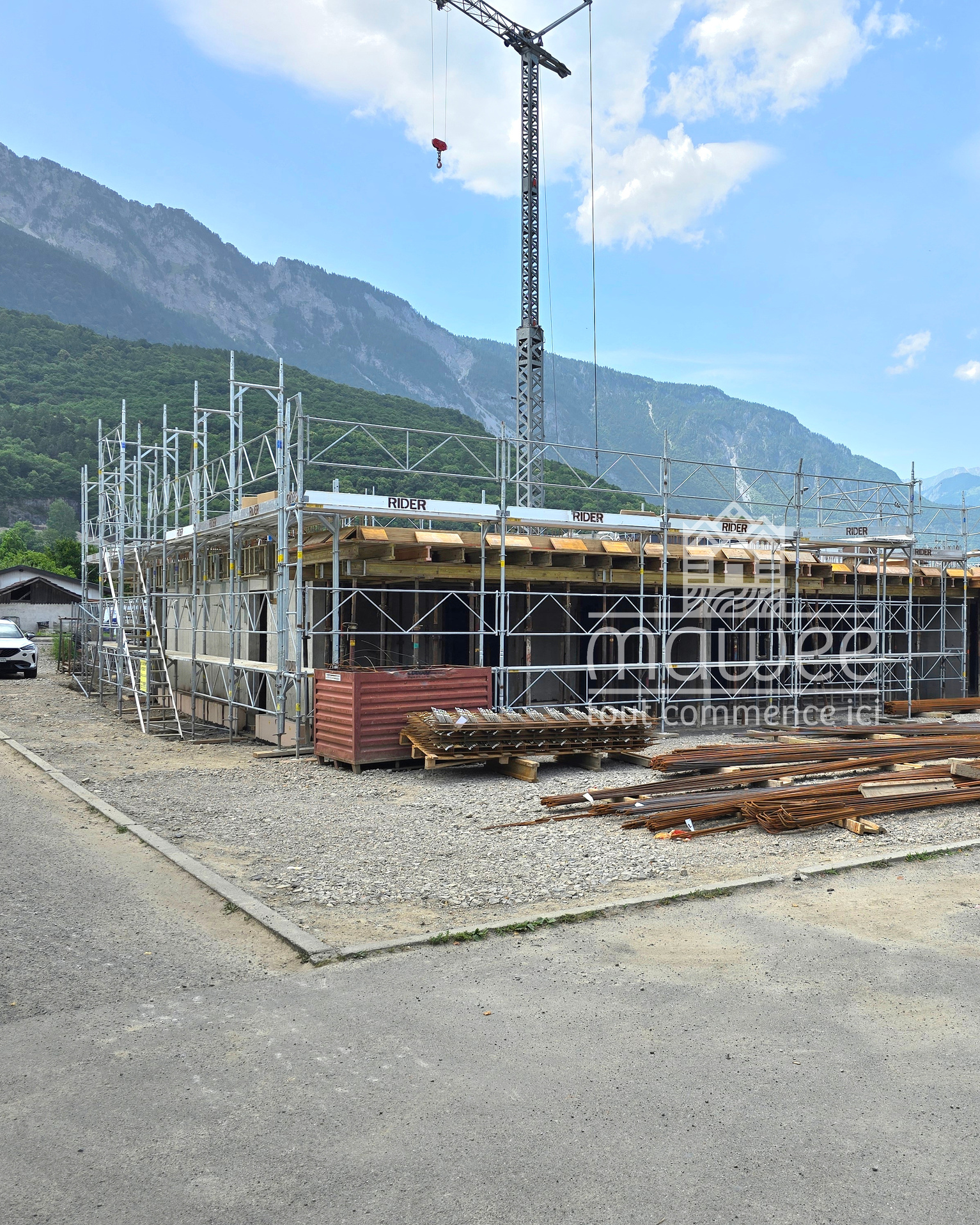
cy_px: 613
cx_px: 733
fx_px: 1088
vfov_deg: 58.8
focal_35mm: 30
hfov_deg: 46.8
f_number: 1.7
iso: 12
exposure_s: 1/619
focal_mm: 6.3
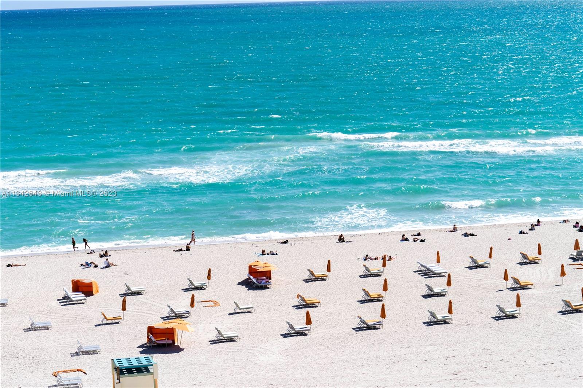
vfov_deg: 16.1
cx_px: 292
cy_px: 194
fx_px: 1376
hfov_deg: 23.9
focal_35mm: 85
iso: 200
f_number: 11
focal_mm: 85
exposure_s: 1/1000
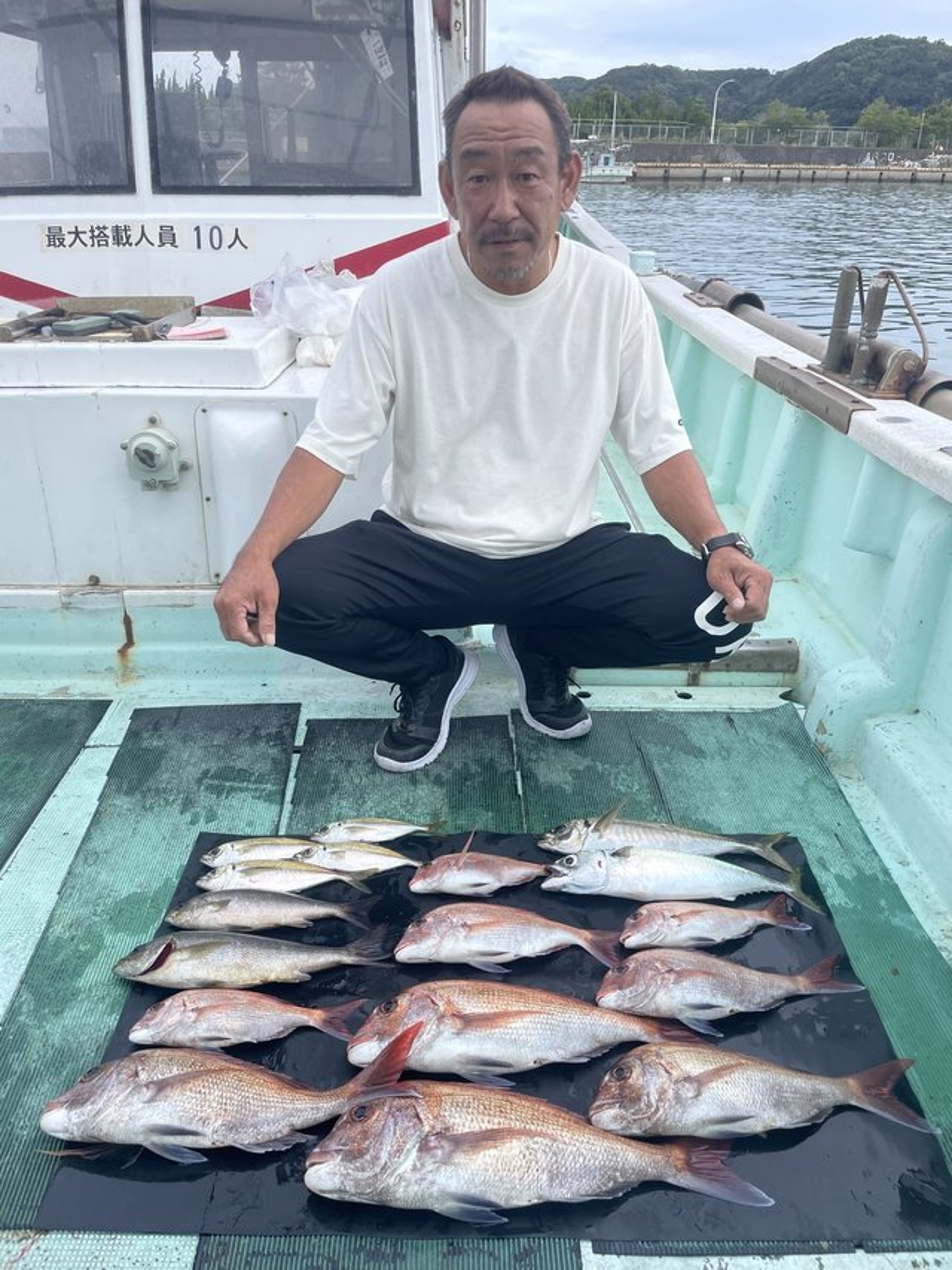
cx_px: 476
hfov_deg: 53.0
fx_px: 954
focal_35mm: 26
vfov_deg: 67.3
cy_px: 635
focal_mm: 4.2
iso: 32
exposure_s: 1/1531
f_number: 1.6
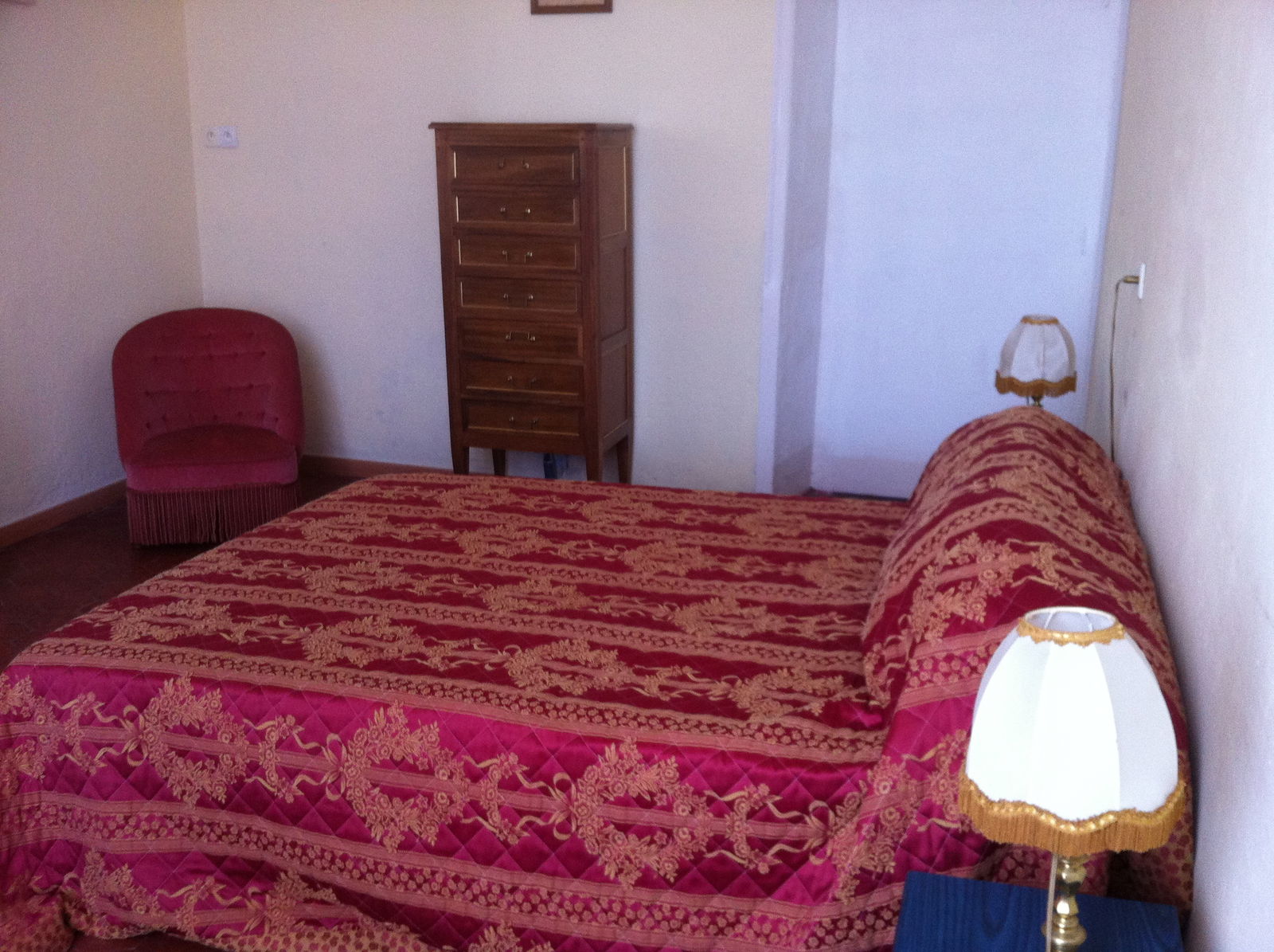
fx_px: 1286
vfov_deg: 40.6
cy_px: 476
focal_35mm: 35
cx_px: 637
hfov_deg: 52.7
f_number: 2.8
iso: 160
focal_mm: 3.85
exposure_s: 1/15
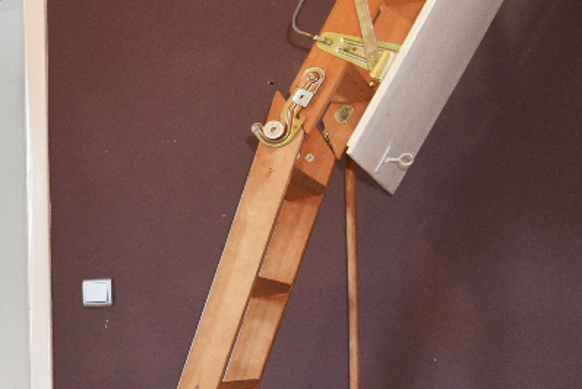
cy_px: 344
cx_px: -339
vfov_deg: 20.6
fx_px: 1052
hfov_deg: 23.4
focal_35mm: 65
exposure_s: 1/125
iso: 800
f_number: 5.6
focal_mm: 16
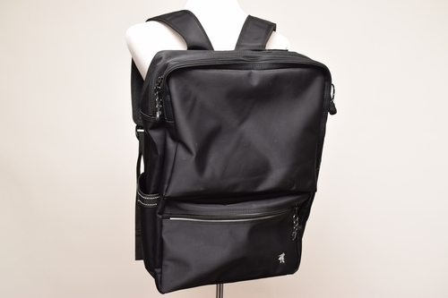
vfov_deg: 33.0
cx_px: 224
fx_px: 504
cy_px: 149
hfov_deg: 47.9
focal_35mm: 40
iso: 200
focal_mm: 27
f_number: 7.1
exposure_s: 1/125
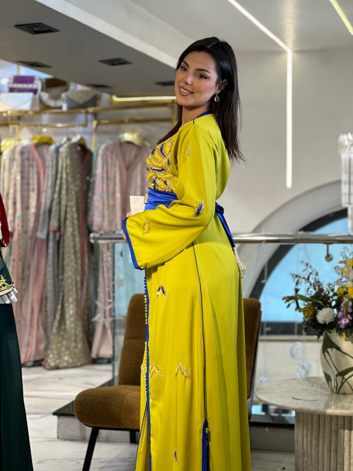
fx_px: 1047
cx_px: 176
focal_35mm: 77
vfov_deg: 25.3
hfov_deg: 19.1
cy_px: 236
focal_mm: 9
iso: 50
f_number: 2.8
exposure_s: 1/100
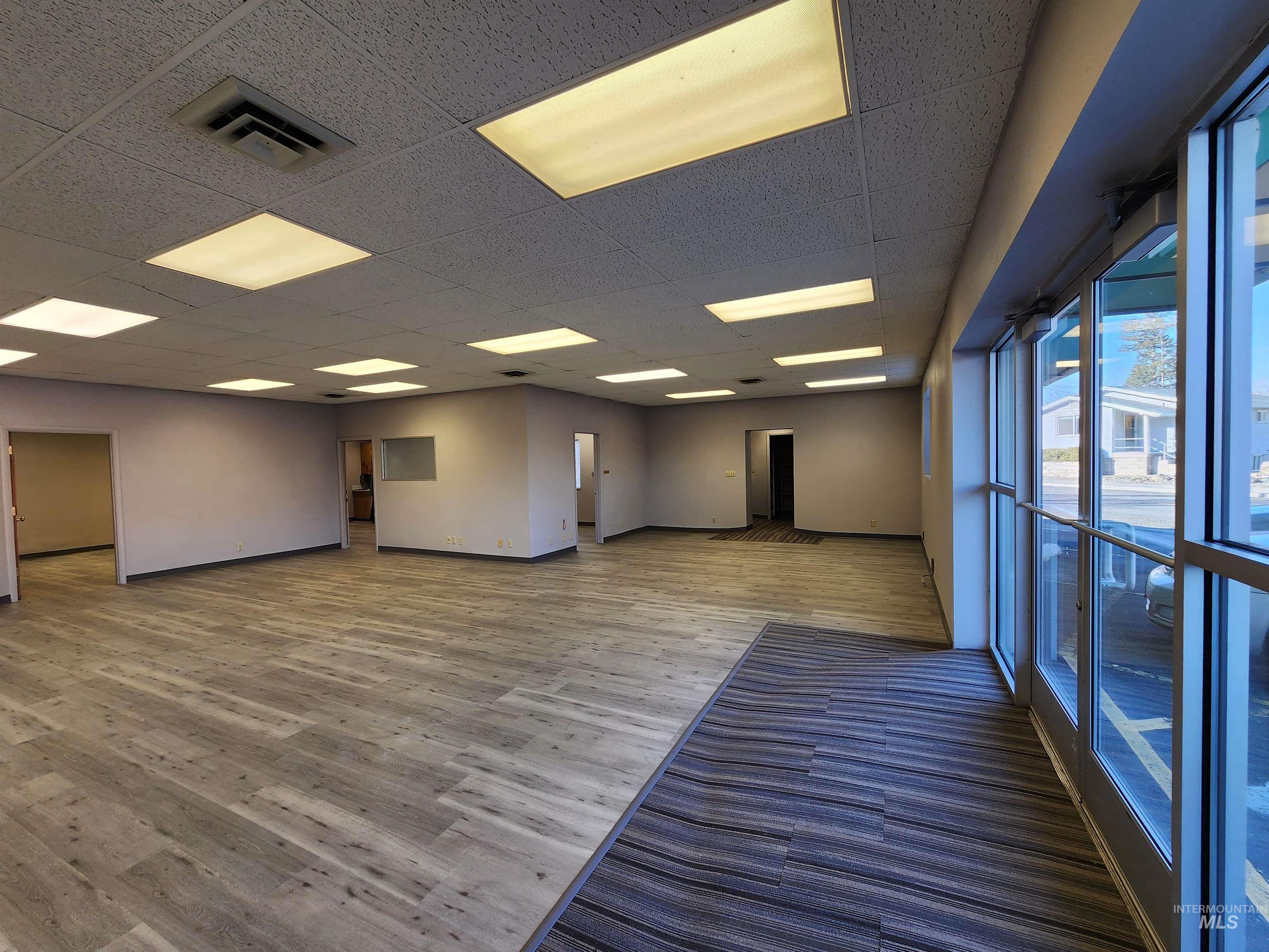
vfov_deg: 89.9
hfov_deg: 106.2
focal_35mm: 13
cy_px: 476
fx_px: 477
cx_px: 634
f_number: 2.2
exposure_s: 1/120
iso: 64
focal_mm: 2.2
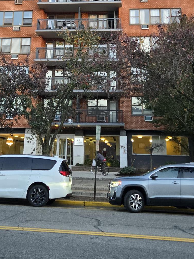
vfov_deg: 34.6
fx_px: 389
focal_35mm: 52
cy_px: 22
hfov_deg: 28.0
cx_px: 79
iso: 125
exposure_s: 1/180
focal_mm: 5.4
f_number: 1.8
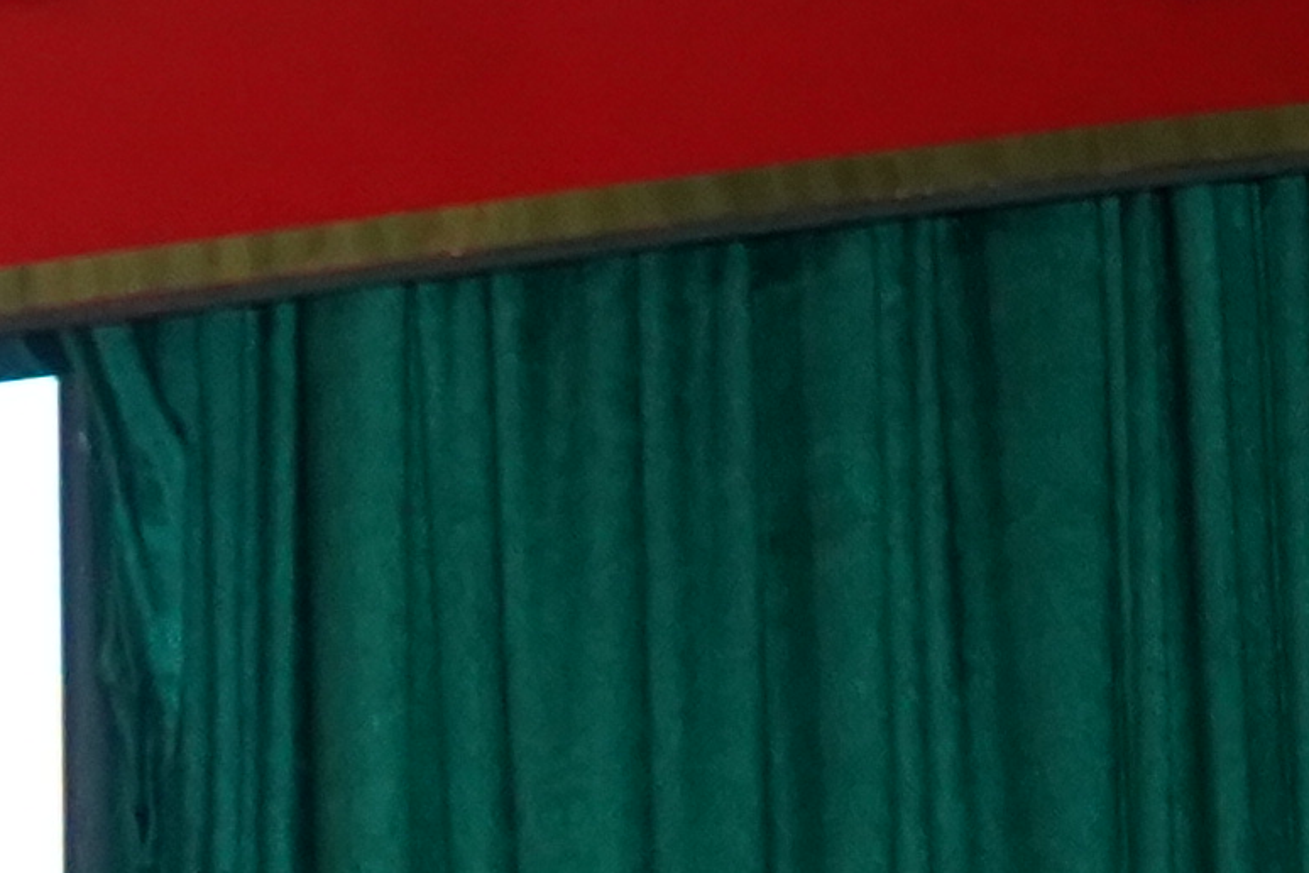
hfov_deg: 10.0
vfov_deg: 7.2
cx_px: -1681
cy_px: 1727
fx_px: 6654
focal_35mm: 183
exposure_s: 1/160
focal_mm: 24
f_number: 5.6
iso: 3200
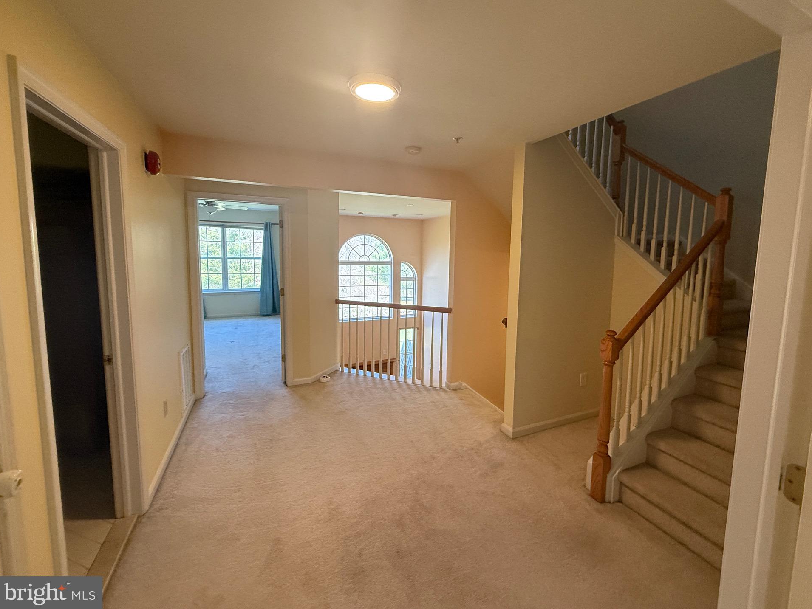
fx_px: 352
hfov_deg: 98.0
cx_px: 431
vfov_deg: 81.7
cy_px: 285
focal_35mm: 15
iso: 320
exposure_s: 1/120
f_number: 2.2
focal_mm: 2.22
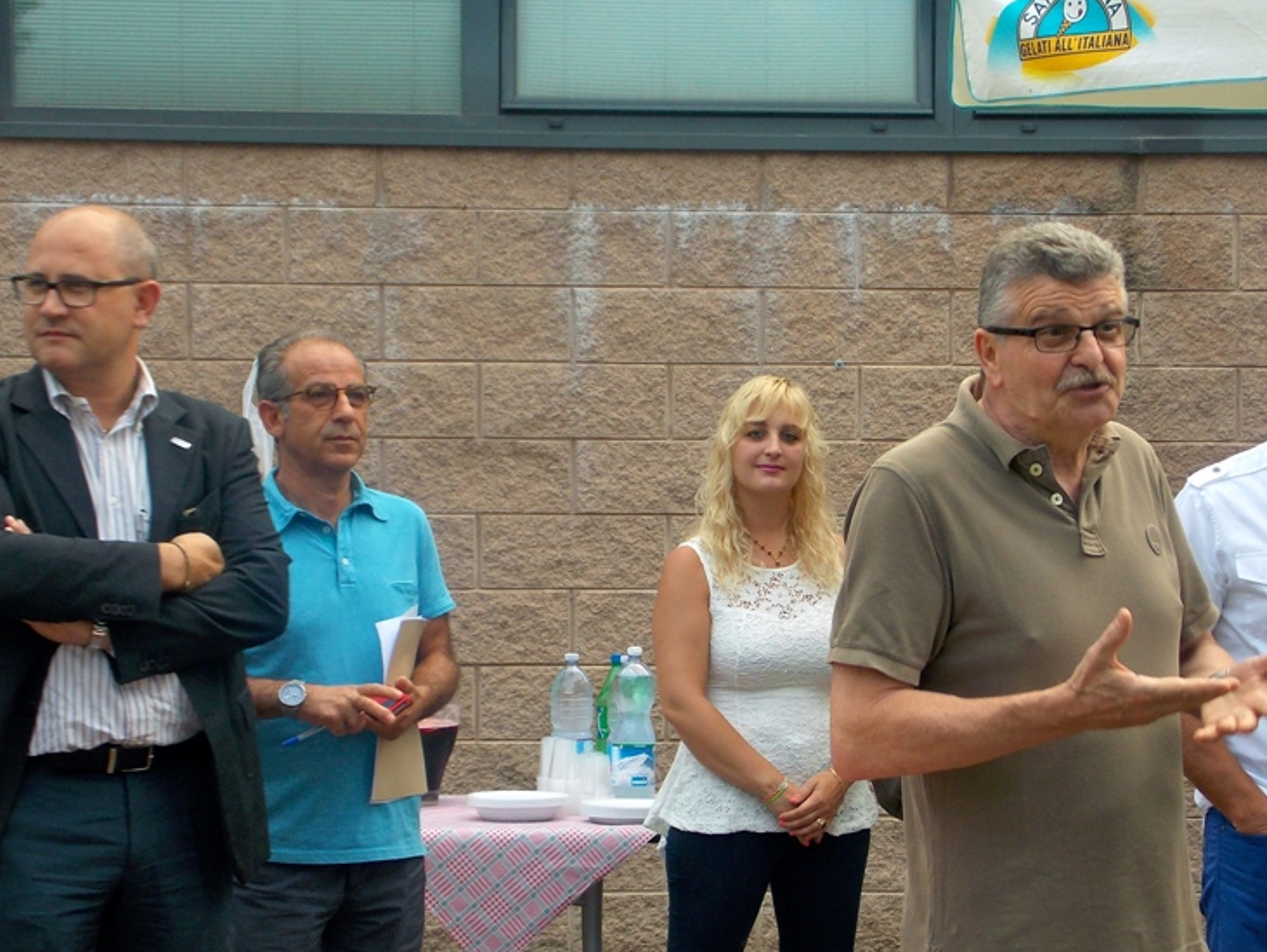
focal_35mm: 91
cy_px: 562
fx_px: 3332
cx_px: 702
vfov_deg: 16.2
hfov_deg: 21.5
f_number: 4.1
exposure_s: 1/40
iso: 80
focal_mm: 11.5
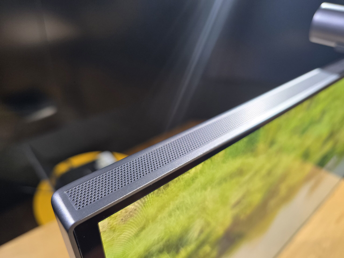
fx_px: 229
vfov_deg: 58.9
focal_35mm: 23
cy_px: 129
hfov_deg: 73.9
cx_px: 172
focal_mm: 6.3
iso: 160
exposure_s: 1/120
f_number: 1.7
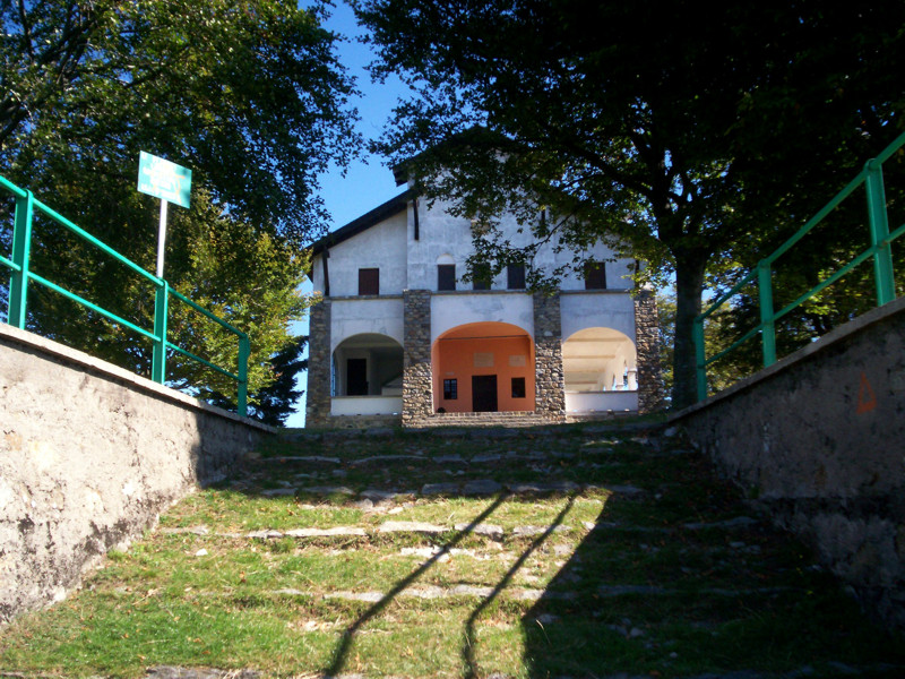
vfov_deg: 39.7
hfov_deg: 51.4
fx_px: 941
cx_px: 452
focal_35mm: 36
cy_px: 340
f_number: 4.5
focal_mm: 5.9
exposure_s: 1/267
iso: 100
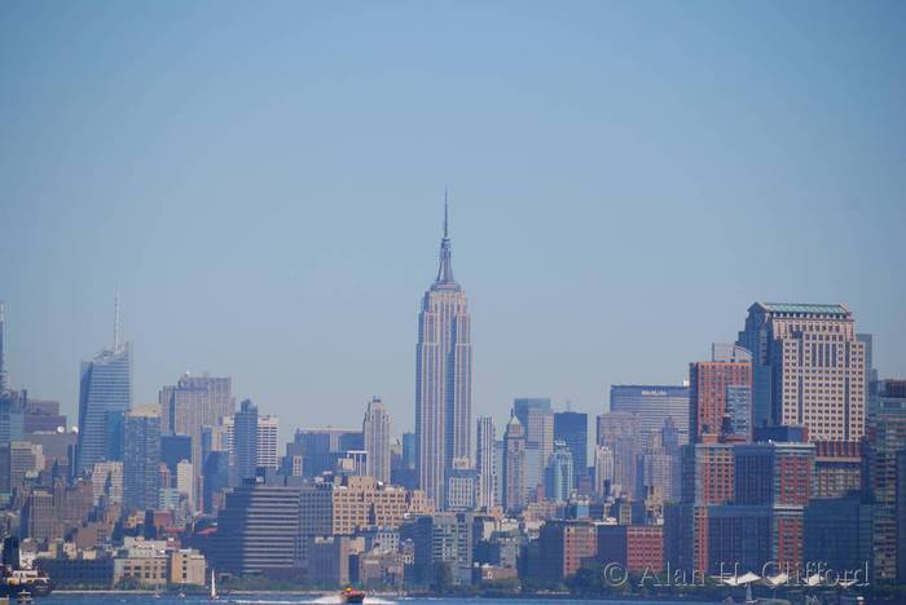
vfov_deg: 4.6
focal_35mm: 300
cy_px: 302
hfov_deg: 6.9
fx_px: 7556
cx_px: 453
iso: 100
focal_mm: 200
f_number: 5.6
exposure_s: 1/500
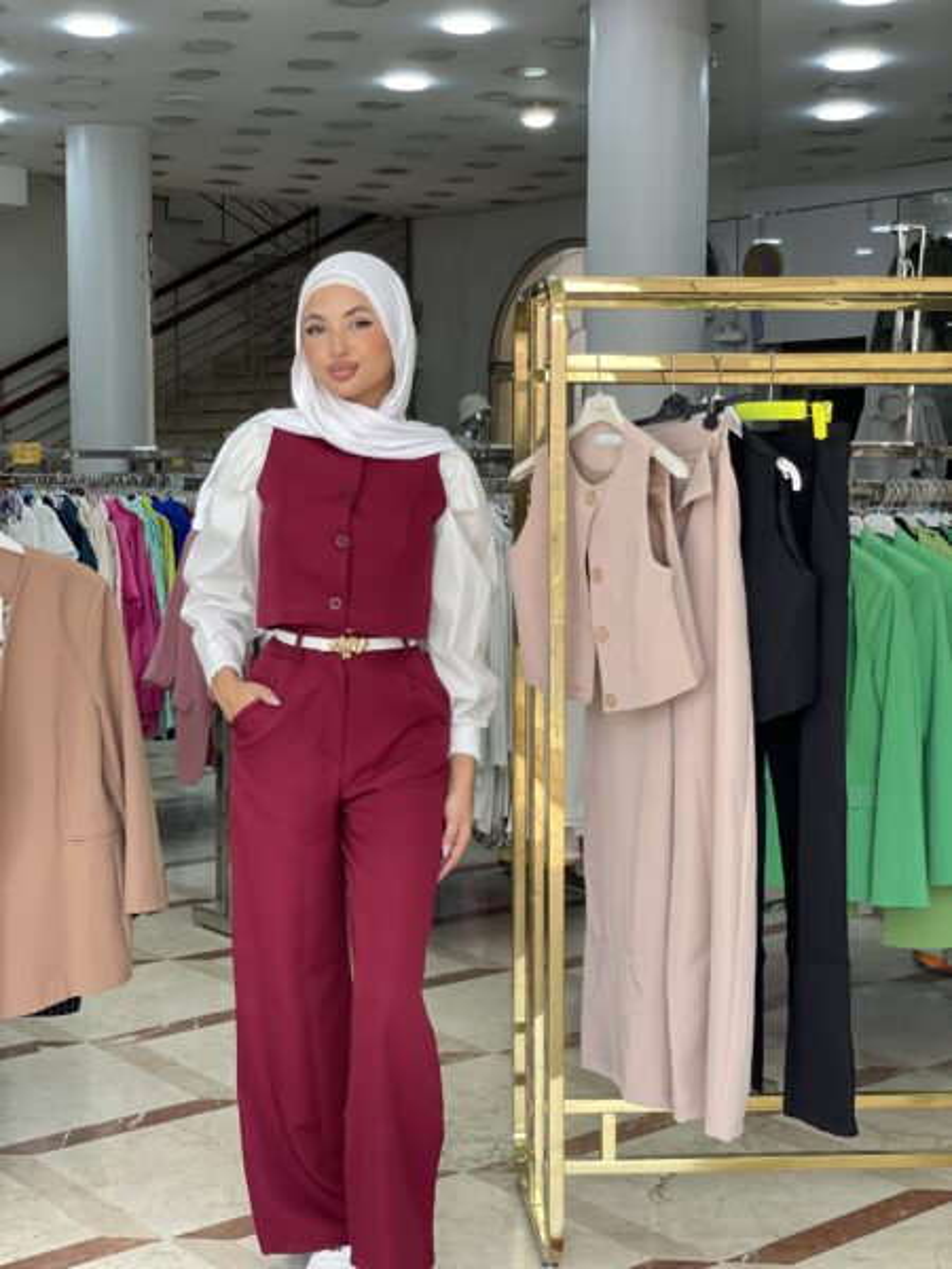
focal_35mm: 52
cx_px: 476
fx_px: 1907
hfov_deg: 28.0
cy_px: 634
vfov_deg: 36.8
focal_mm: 6
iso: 40
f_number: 2
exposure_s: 1/122
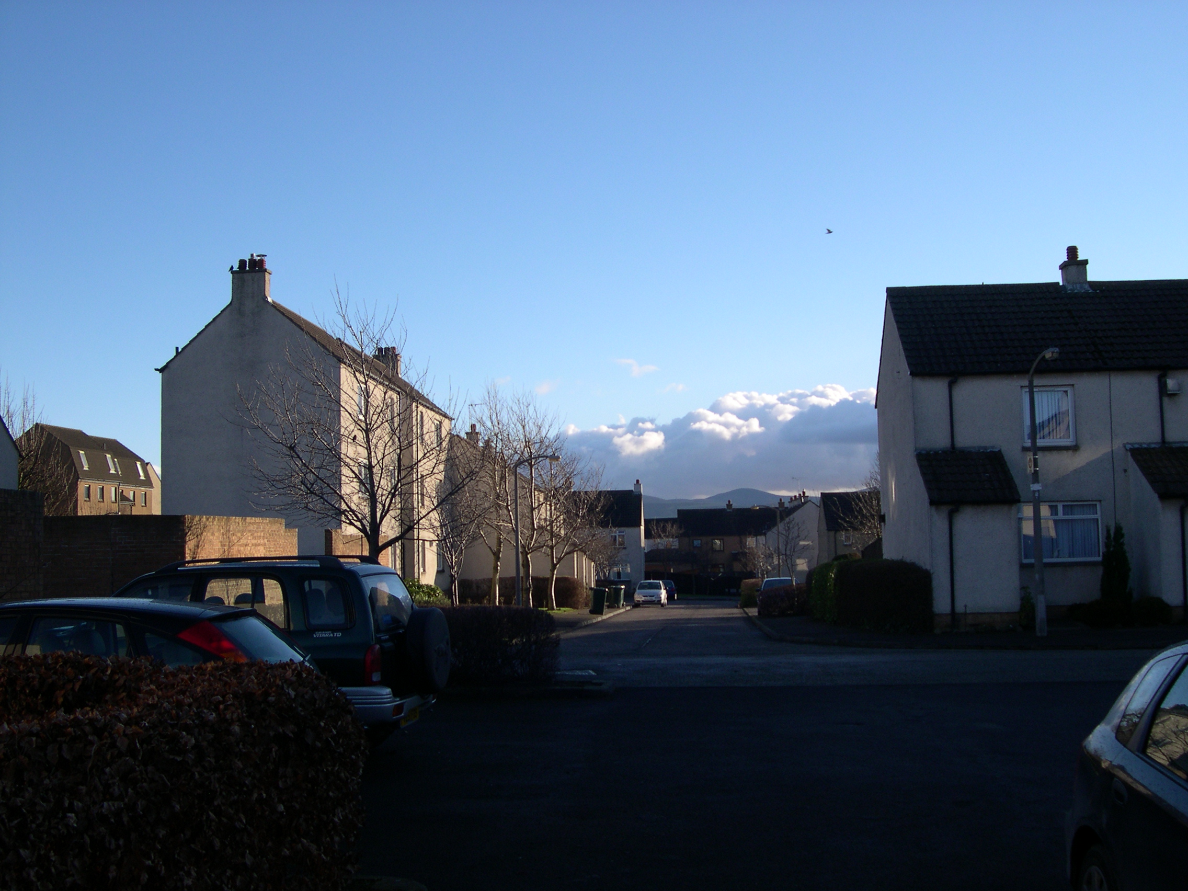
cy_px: 446
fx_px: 1304
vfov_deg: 37.7
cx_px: 594
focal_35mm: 38
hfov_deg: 49.0
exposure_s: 1/128
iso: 100
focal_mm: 8
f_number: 7.6
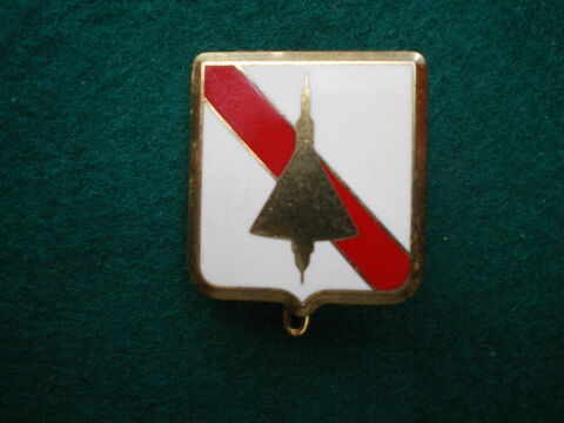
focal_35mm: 38
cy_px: 212
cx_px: 282
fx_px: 619
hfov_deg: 49.0
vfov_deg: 37.7
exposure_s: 1/50
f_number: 3.1
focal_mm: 6.3
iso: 64
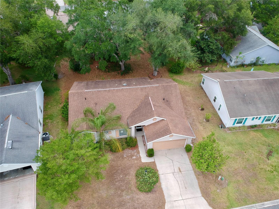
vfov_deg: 54.9
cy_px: 104
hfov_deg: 69.4
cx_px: 140
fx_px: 201
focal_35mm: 25
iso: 100
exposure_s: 1/320
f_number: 2.6
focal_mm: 4.49
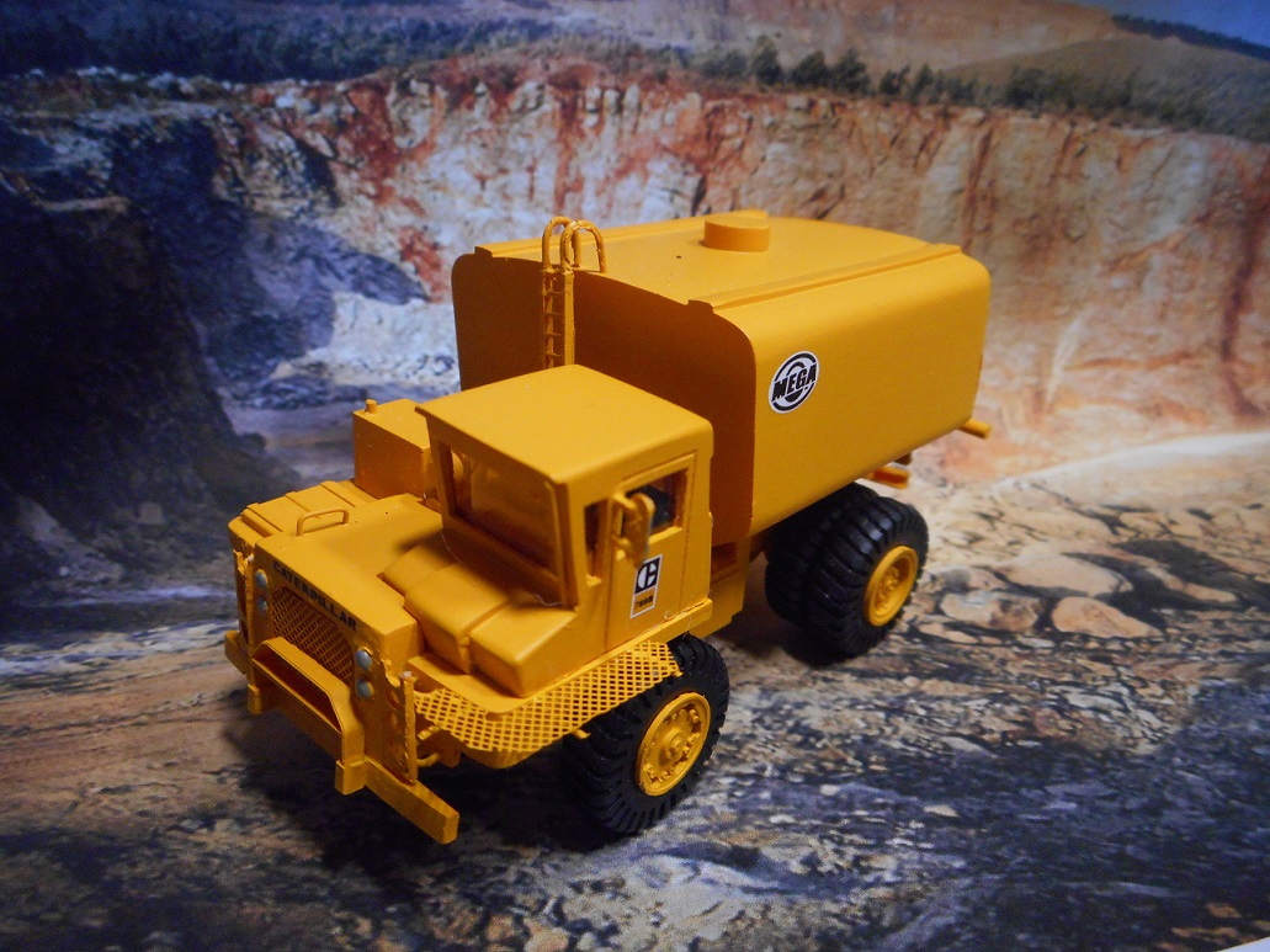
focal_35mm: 34
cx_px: 635
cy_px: 476
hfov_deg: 54.0
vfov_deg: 41.8
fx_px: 1247
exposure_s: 1/25
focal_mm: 6
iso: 400
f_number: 4.2
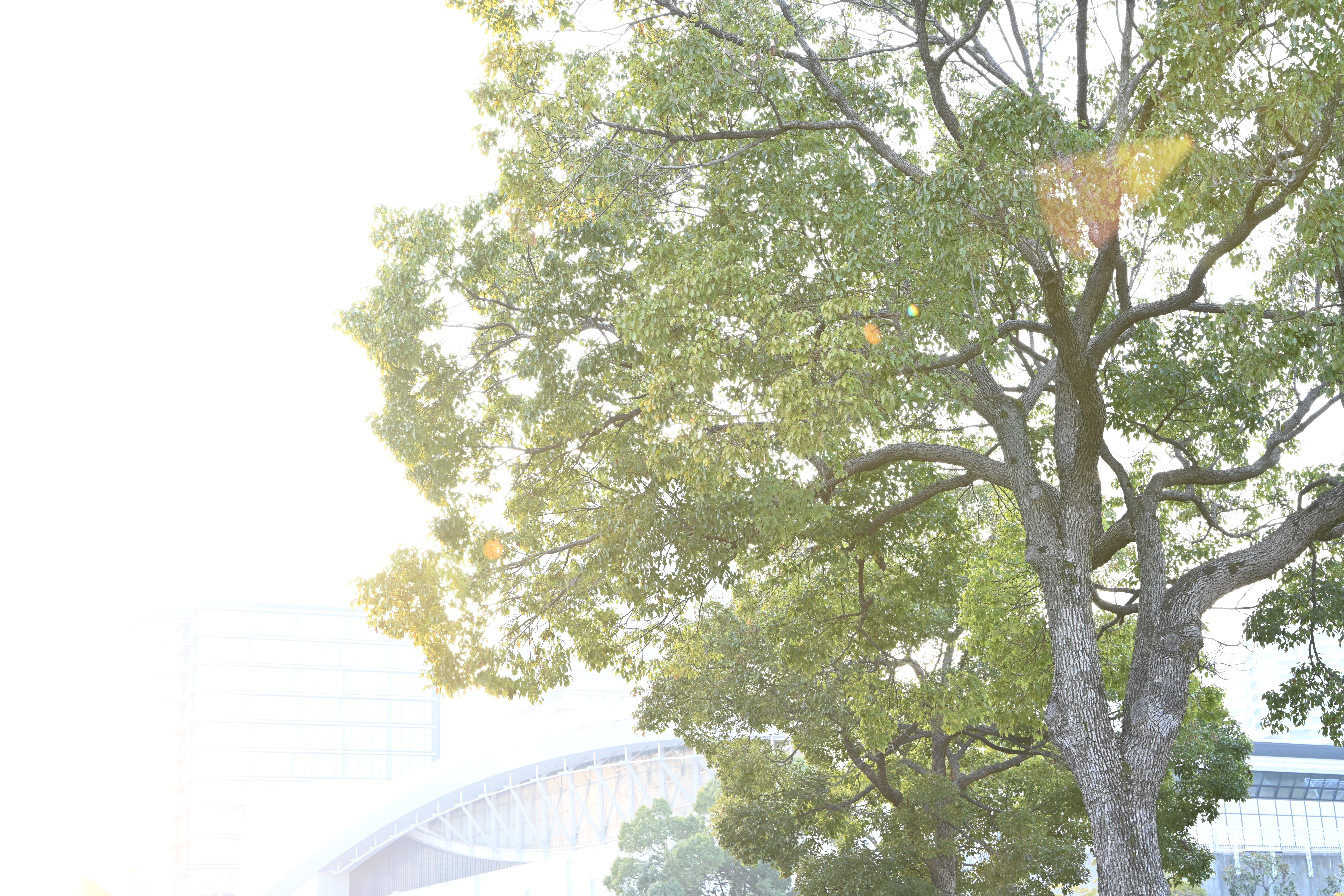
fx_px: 1867
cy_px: 448
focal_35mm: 50
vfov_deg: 27.0
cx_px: 672
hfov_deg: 39.6
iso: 1000
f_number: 8
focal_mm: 50
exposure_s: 1/50
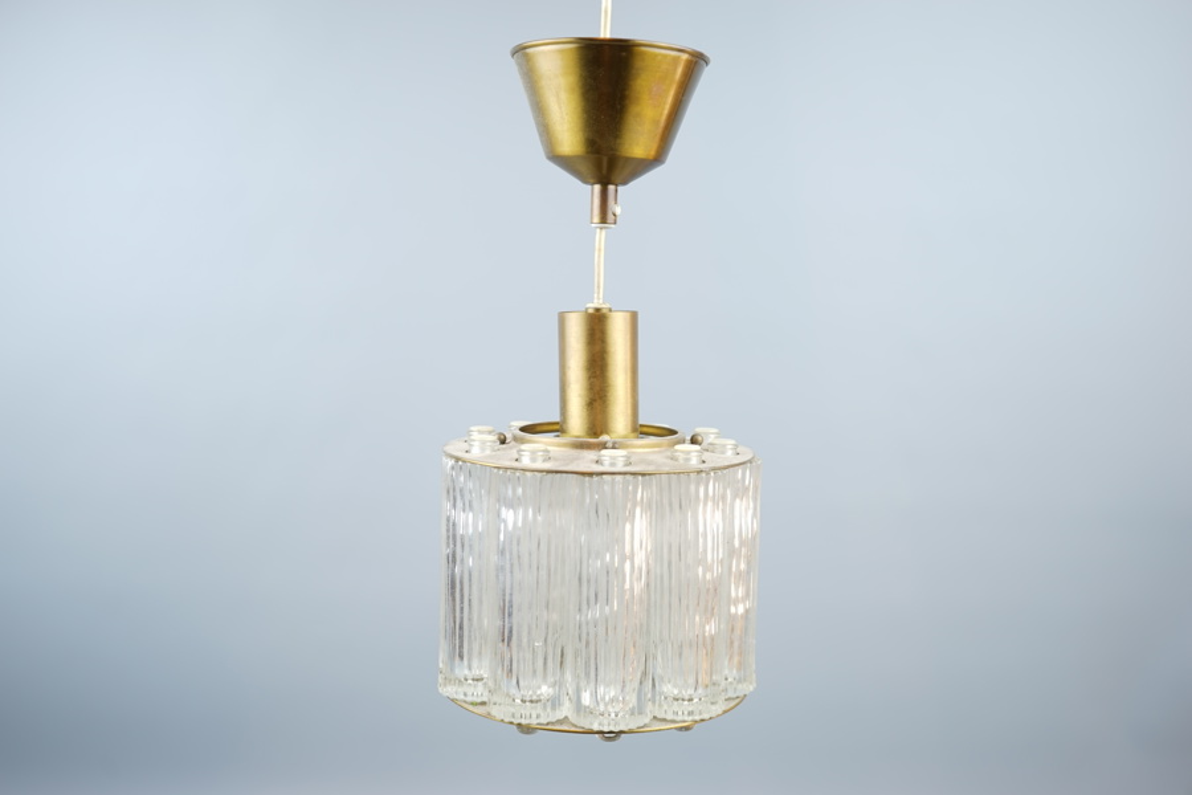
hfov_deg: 51.9
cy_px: 398
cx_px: 596
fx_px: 1225
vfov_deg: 35.9
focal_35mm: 37
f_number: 4
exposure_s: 1/25
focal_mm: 37
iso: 50
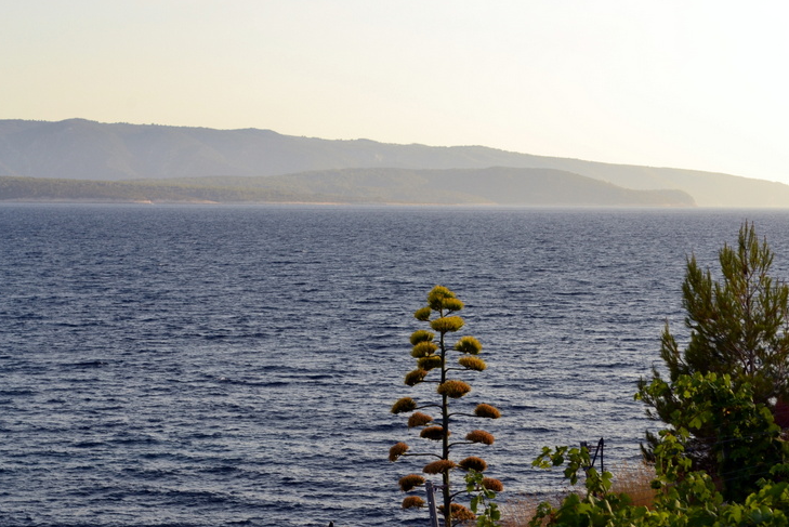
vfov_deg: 15.1
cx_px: 404
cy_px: 276
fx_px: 1986
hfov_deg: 22.5
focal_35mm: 91
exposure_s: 1/320
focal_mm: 55
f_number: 10
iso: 400
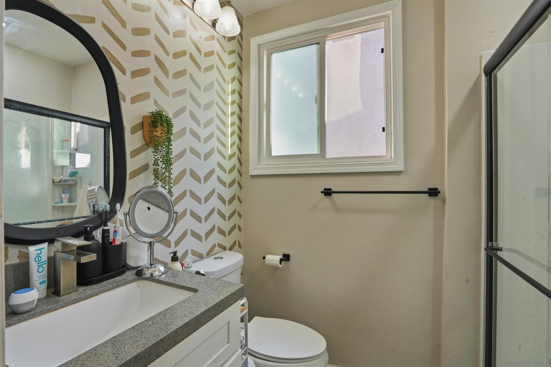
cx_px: 276
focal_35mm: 16
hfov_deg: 96.7
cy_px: 184
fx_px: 245
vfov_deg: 73.7
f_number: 11
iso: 500
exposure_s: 1/80
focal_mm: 16
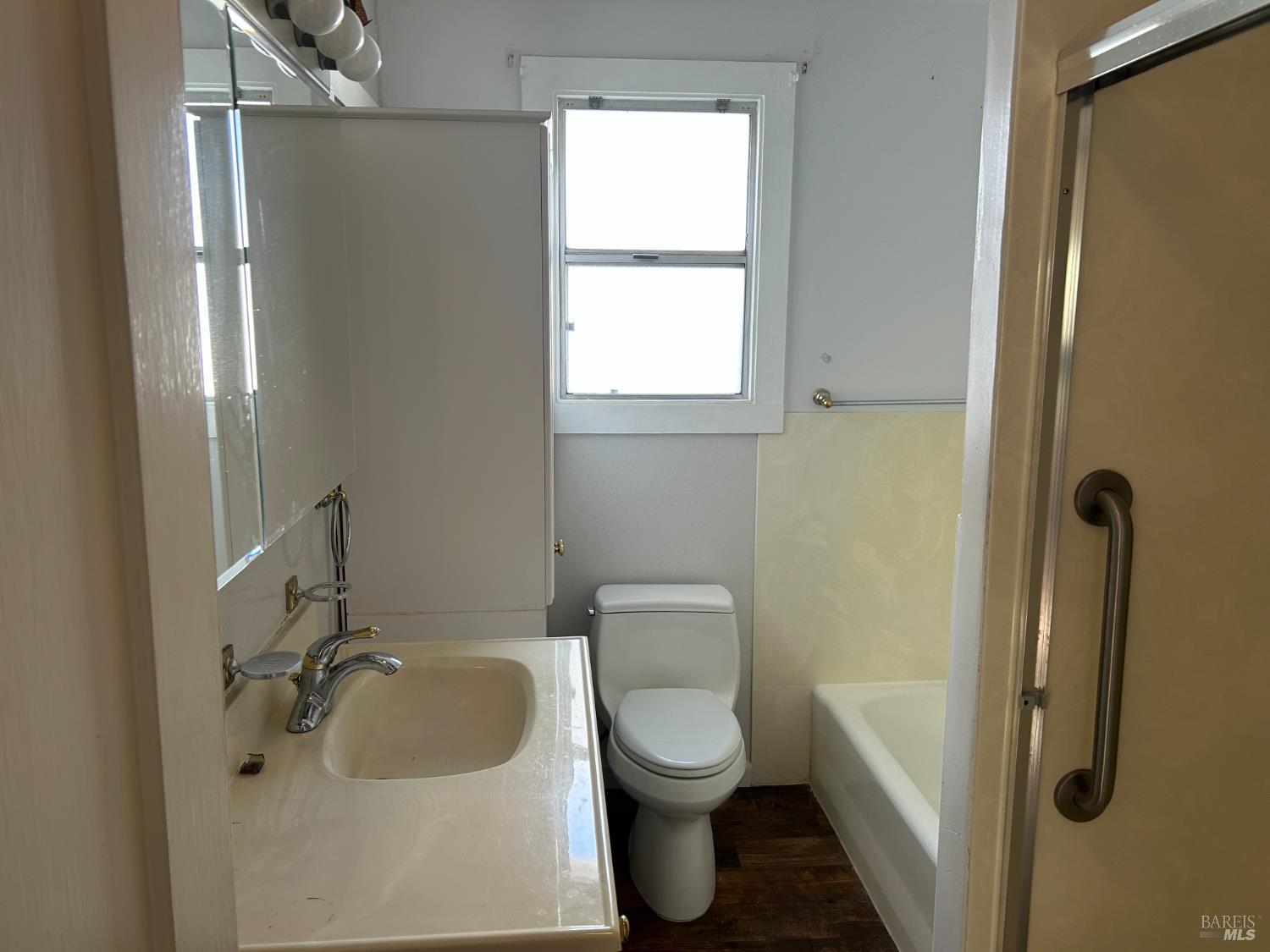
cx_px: 635
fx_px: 954
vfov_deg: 53.1
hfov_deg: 67.3
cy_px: 476
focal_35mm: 26
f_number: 1.5
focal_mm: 5.7
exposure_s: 1/100
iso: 80
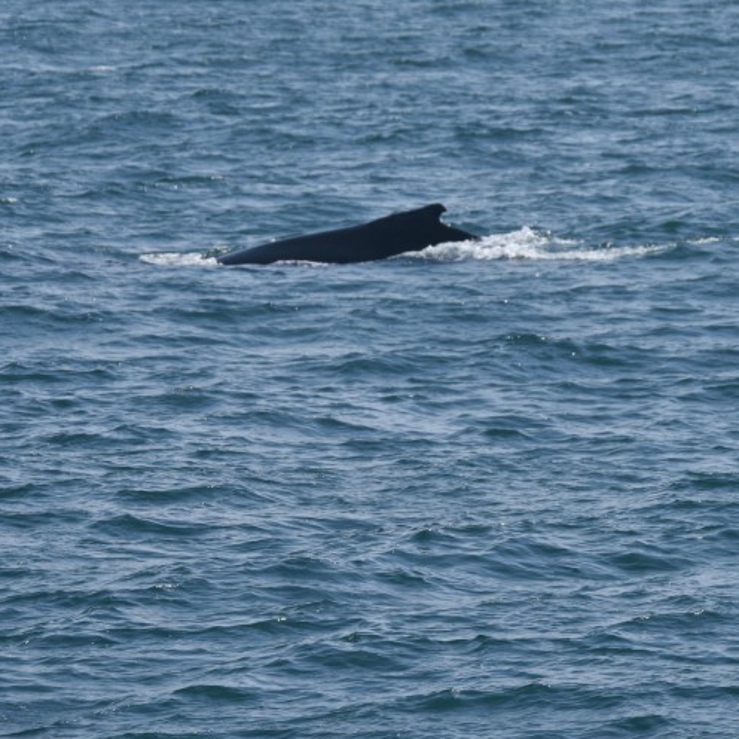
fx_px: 8695
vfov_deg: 4.9
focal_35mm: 360
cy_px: 217
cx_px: 391
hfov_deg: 4.9
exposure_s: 1/1600
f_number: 5.6
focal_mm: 130
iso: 200
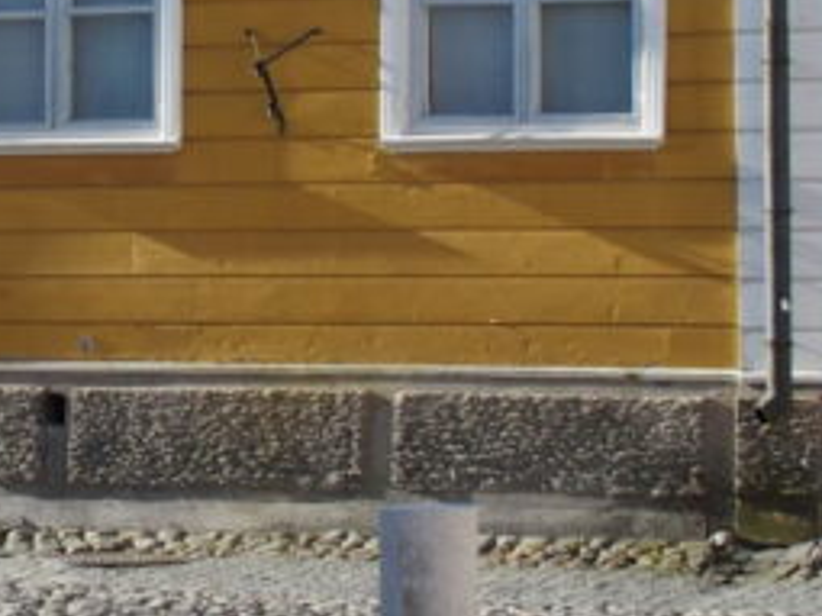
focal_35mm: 201
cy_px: -26
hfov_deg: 9.7
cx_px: -155
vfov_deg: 7.3
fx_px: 4771
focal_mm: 10.8
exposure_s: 1/500
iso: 100
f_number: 4
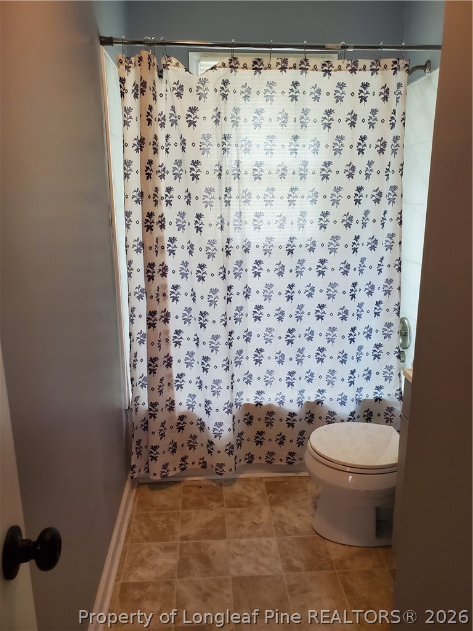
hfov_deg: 53.1
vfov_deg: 67.3
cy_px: 316
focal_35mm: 26
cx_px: 236
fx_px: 474
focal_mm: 4.3
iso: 200
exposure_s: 1/60
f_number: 2.4
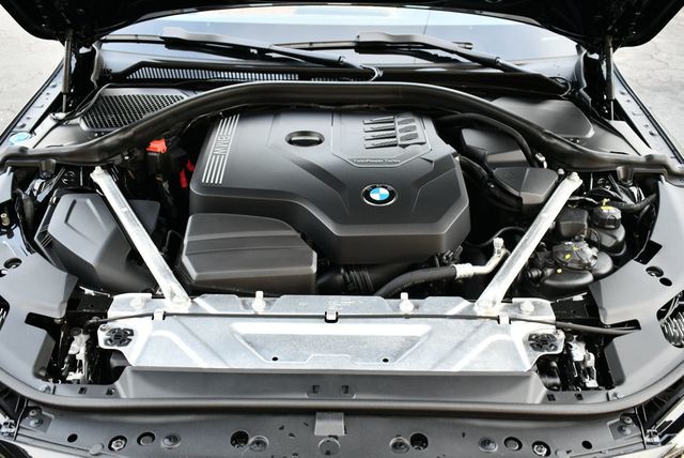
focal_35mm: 40
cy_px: 229
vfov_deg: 33.5
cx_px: 342
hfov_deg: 48.4
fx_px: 761
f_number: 3.5
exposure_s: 1/50
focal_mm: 20
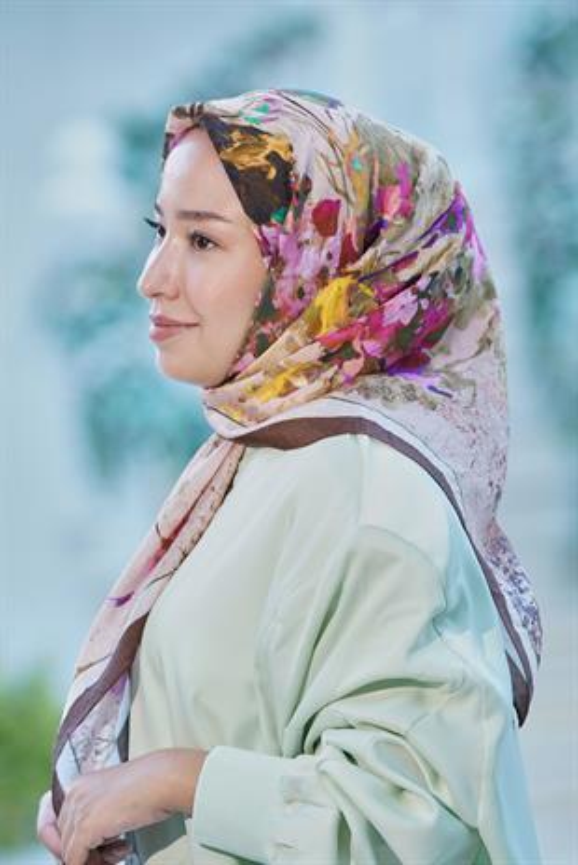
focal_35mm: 160
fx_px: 3847
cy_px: 432
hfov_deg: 8.6
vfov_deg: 12.8
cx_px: 289
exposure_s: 1/200
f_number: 3.5
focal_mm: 160
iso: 640
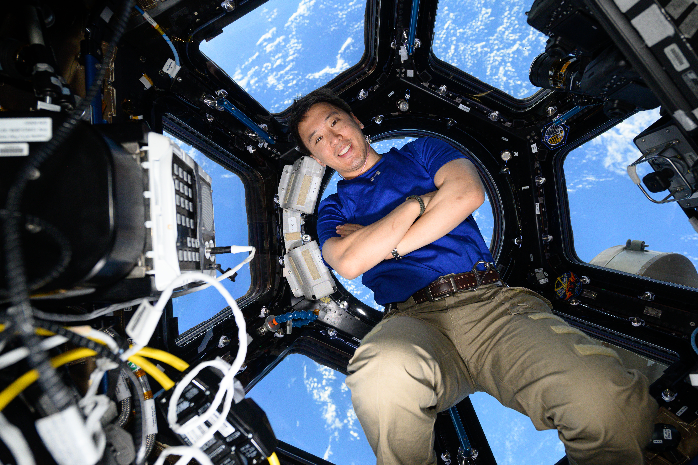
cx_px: 359
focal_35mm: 20
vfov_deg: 61.9
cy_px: 236
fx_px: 388
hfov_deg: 84.0
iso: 800
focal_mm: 19
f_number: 4
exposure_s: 1/160
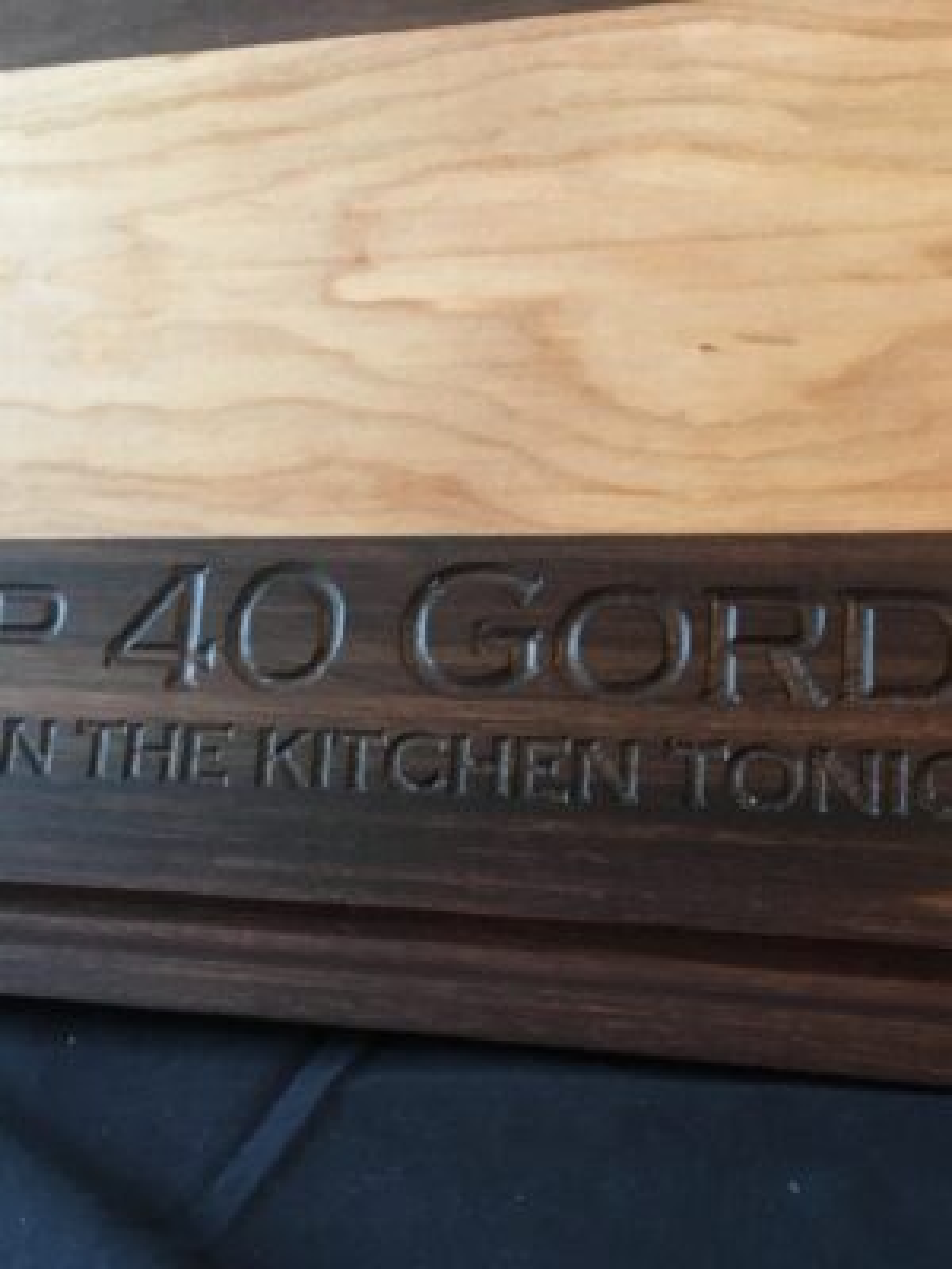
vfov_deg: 61.7
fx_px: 1063
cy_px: 634
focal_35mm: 29
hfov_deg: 48.2
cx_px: 476
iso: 200
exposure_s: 1/20
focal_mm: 4.15
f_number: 2.2
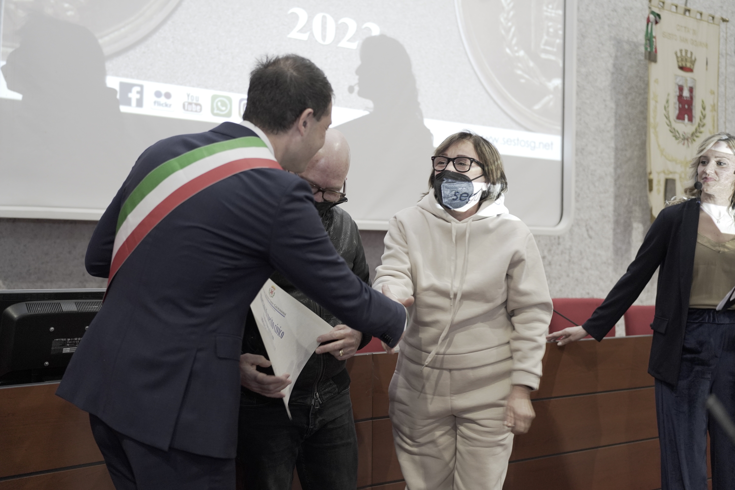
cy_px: 245
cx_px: 368
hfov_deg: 48.5
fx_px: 817
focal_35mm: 40
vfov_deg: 33.4
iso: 3200
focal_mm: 40
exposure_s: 1/100
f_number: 2.8
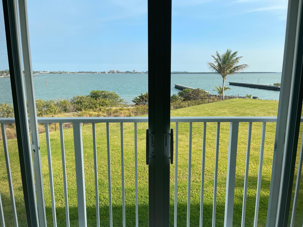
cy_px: 114
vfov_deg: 53.1
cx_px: 152
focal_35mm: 26
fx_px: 228
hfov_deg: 67.3
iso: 32
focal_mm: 5.1
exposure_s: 1/1976
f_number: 1.6
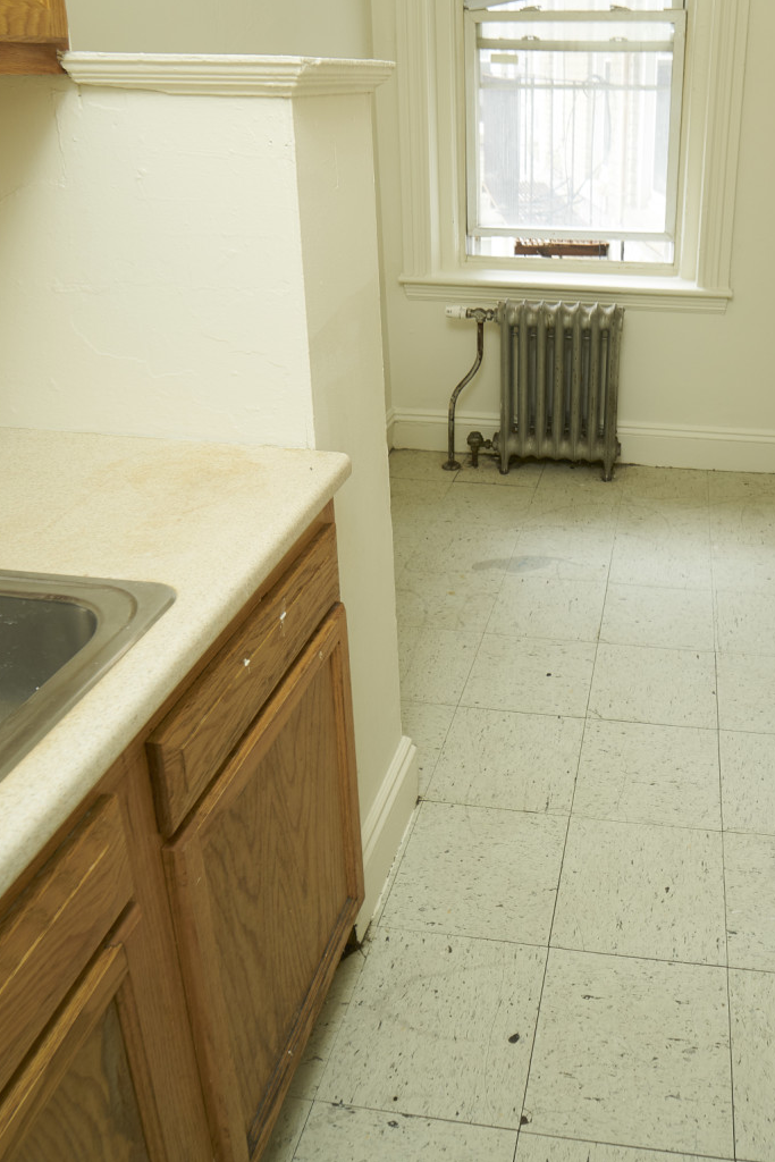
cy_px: 378
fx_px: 904
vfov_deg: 63.6
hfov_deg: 44.9
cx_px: 576
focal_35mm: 28
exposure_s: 1/13
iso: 250
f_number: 7.1
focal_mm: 14
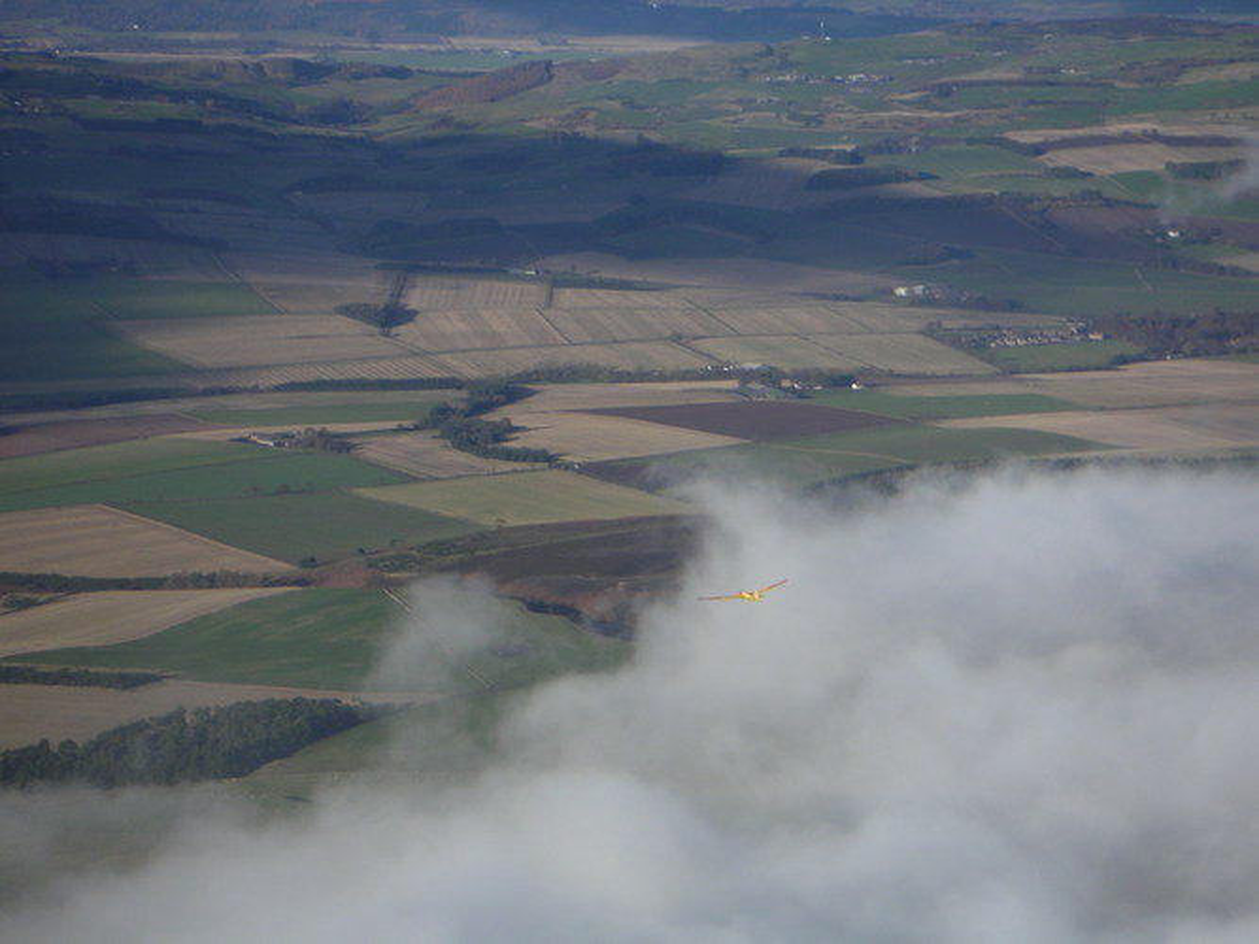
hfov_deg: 17.7
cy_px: 472
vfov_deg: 13.3
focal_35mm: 111
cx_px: 630
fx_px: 4036
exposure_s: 1/500
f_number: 3.6
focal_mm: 17.1
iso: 50
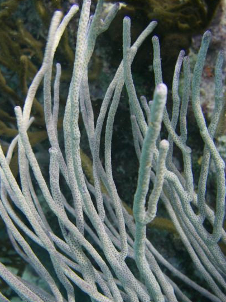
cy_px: 158
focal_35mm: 45
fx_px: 392
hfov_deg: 32.1
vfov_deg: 42.1
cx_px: 93
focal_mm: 6.3
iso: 64
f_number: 3.3
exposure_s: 1/100
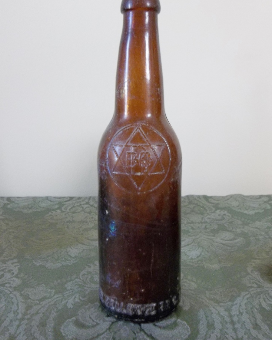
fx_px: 342
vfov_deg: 52.8
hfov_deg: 43.4
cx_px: 135
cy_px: 161
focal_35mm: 34
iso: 174
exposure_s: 1/8
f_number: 3.7
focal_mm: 5.7
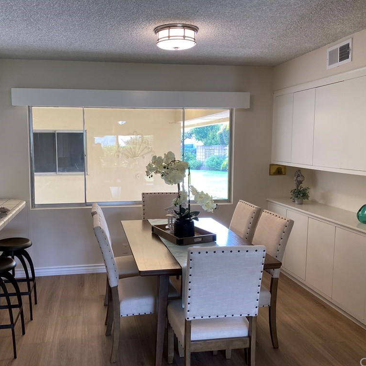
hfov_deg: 52.3
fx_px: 371
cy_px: 182
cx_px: 152
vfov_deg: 52.5
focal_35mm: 31
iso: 80
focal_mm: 4.25
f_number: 1.8
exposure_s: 1/120
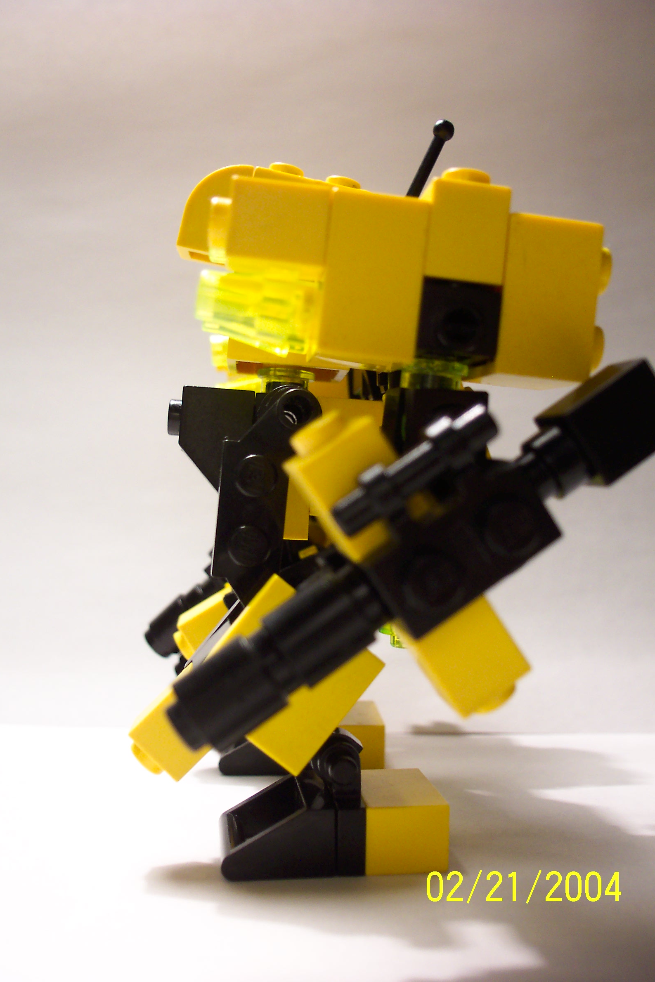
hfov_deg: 36.9
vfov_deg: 53.1
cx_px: 326
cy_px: 503
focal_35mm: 36
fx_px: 982
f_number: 2.8
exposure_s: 1/30
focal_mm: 7.5
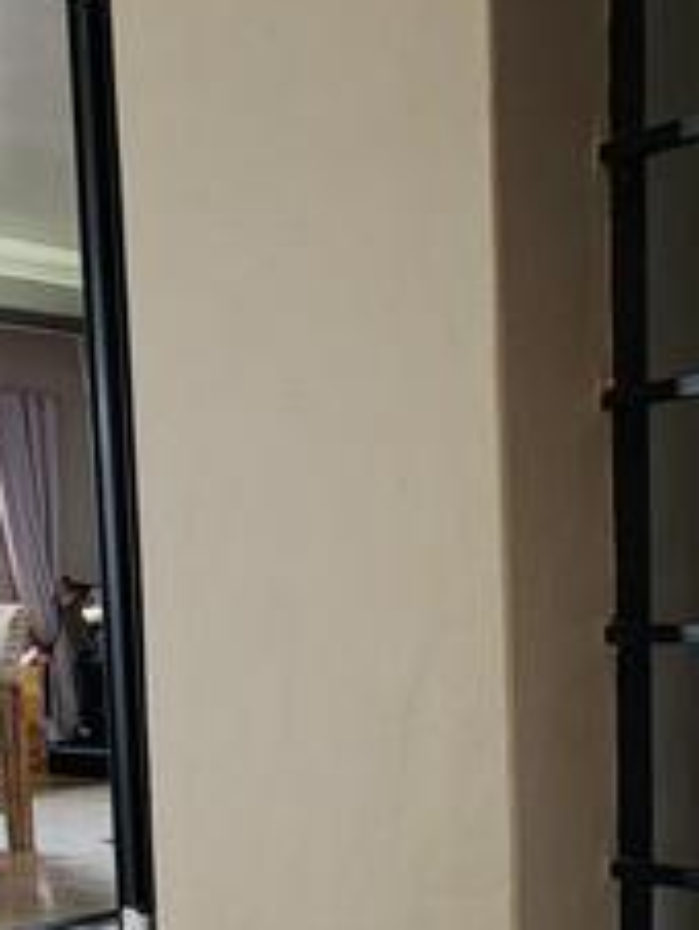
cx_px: 424
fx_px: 1236
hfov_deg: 31.5
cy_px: 741
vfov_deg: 39.6
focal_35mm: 46
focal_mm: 2.2
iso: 400
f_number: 2.2
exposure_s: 1/50
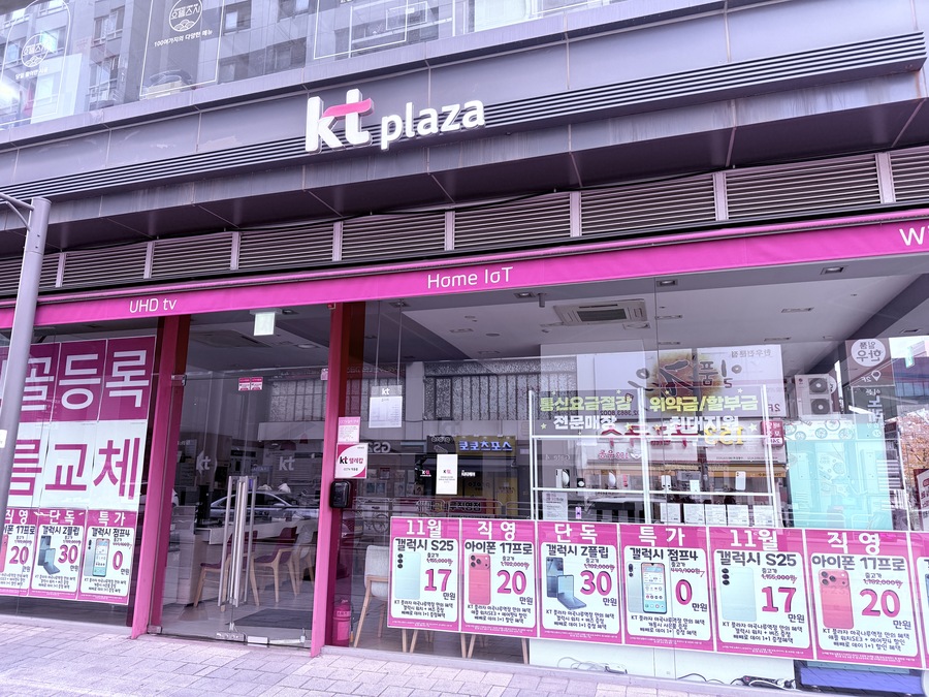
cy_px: 348
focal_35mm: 24
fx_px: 644
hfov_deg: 71.6
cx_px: 464
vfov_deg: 56.8
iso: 200
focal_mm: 6.76
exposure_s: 1/233
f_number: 1.78
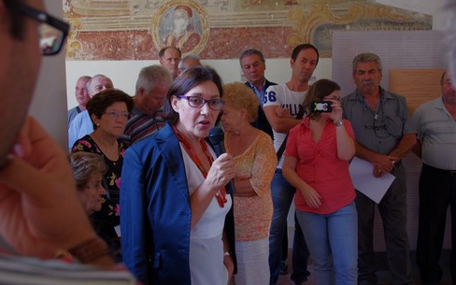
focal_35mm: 49
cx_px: 231
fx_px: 603
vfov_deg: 26.6
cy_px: 131
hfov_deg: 41.4
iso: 800
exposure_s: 1/60
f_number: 6.3
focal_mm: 31
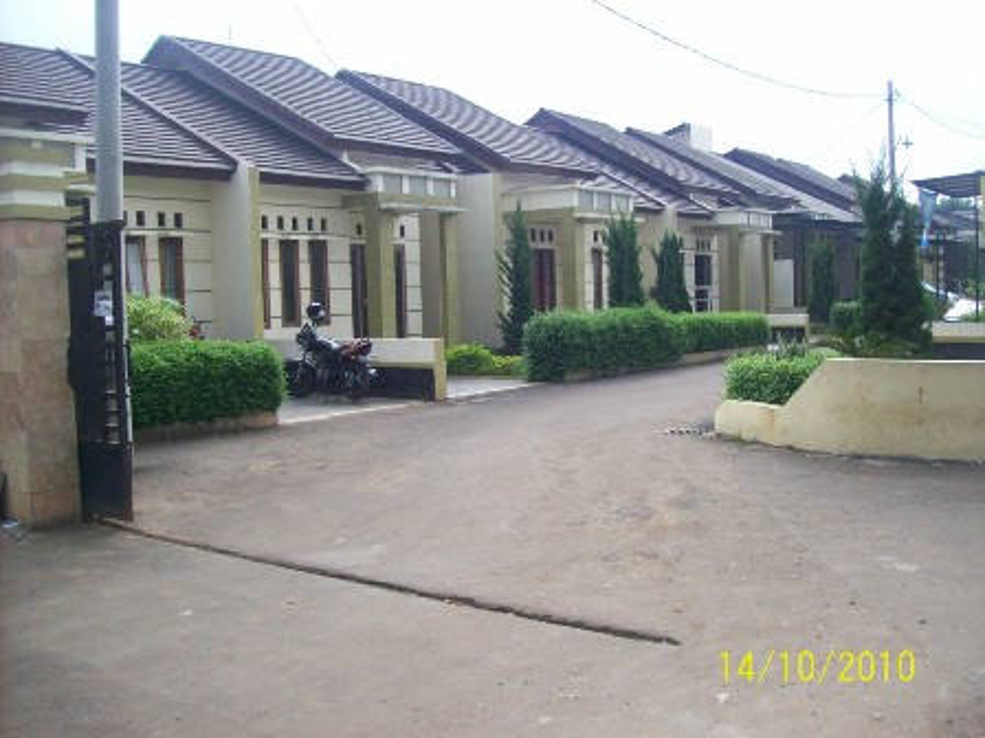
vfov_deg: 39.7
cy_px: 369
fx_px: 1024
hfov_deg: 51.4
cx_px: 492
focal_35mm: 36
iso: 200
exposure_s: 1/118
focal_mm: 6
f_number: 2.7
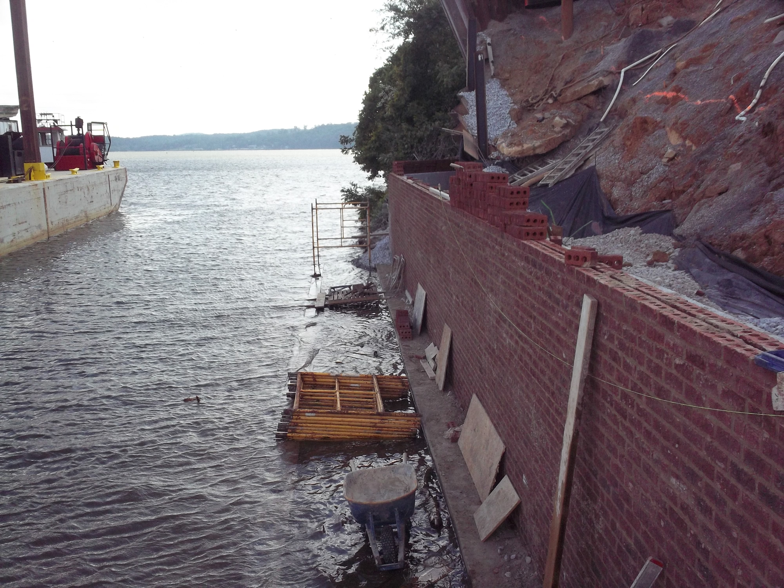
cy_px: 294
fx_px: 861
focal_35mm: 38
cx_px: 392
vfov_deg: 37.7
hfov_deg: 49.0
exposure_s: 1/400
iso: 160
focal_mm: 6.3
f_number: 4.5
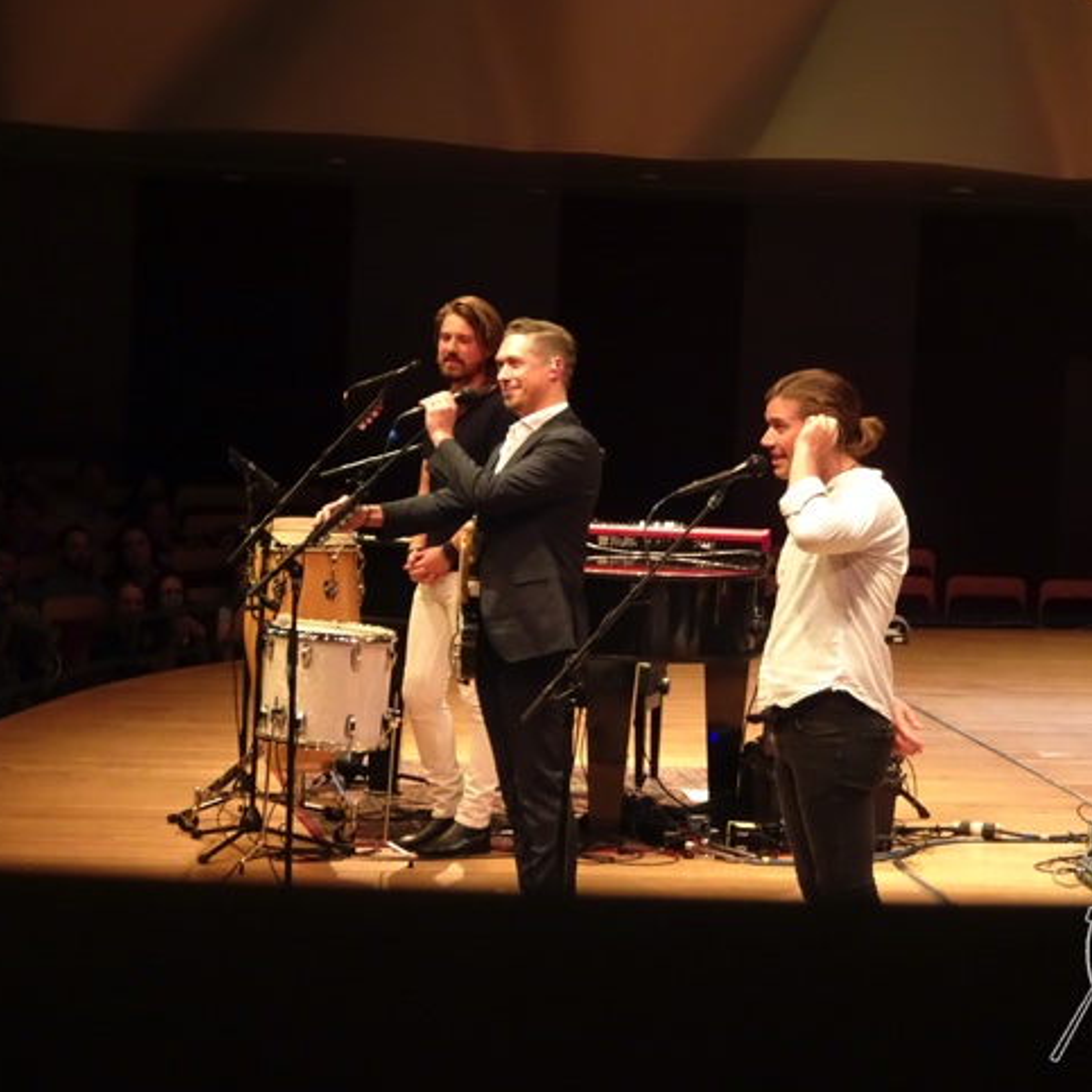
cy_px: 543
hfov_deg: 13.9
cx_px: 683
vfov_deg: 14.0
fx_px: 4461
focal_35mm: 125
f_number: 5
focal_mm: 17.97
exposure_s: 1/15
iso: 1000
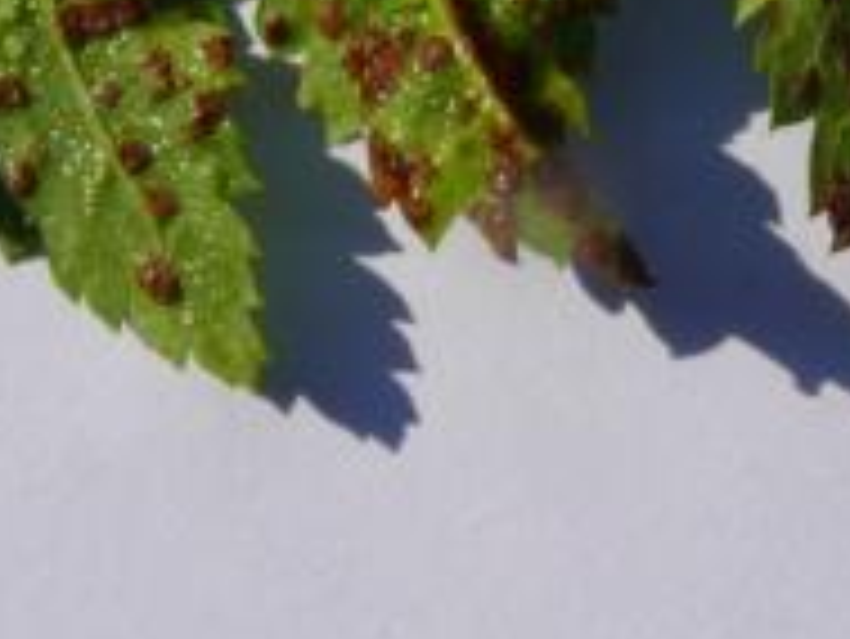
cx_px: 625
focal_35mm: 148
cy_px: -450
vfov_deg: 9.6
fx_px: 3636
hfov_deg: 13.3
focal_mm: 7.4
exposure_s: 1/500
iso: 100
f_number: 7.1
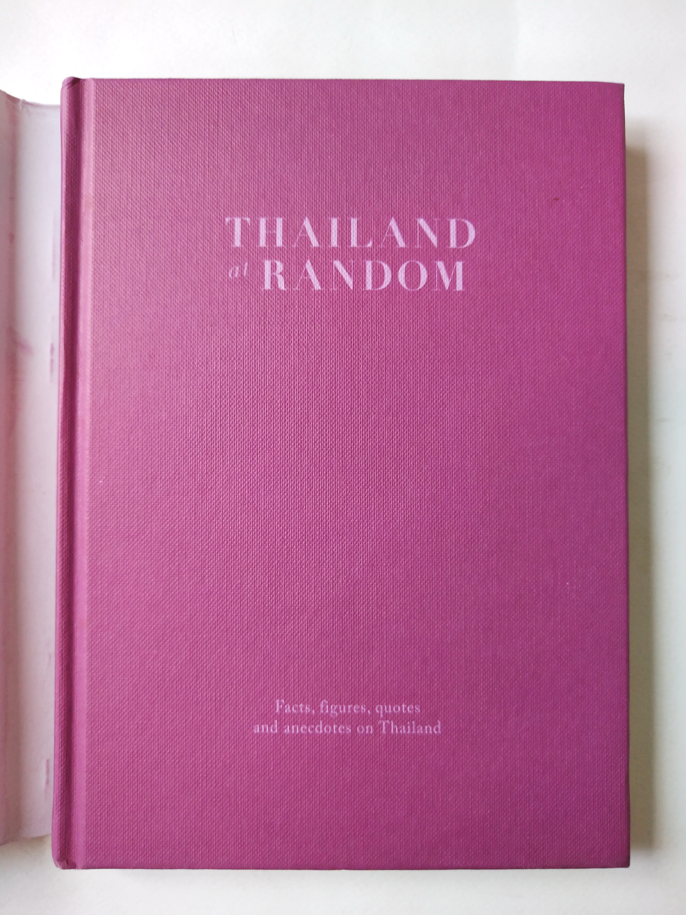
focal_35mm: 30
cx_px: 343
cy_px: 458
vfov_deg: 60.0
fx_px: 793
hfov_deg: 46.8
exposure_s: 1/50
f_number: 1.8
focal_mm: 3.95
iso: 161
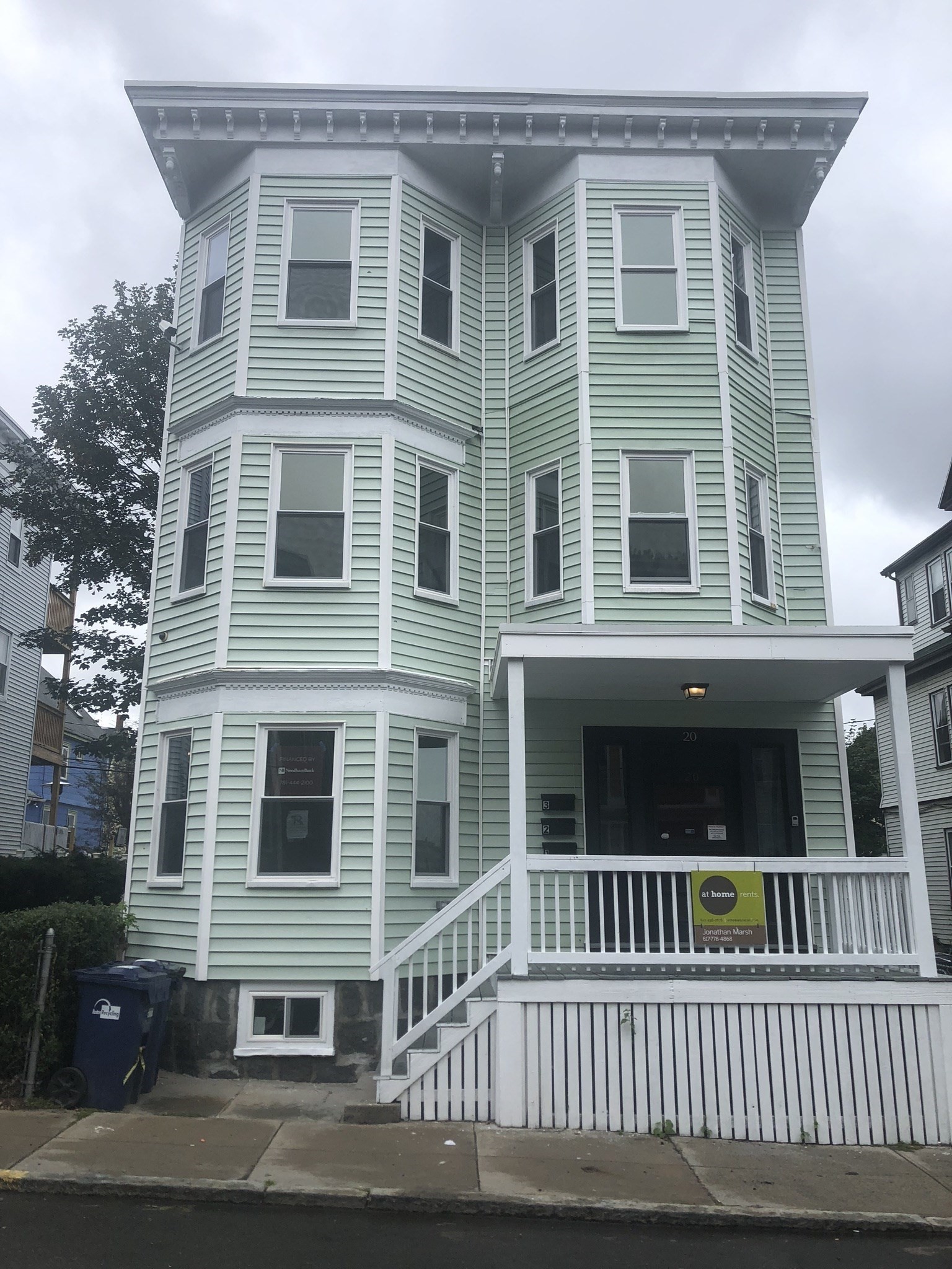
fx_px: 1027
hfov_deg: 49.7
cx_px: 476
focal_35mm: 28
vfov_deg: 63.4
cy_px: 634
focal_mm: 3.99
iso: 20
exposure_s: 1/585
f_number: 1.8
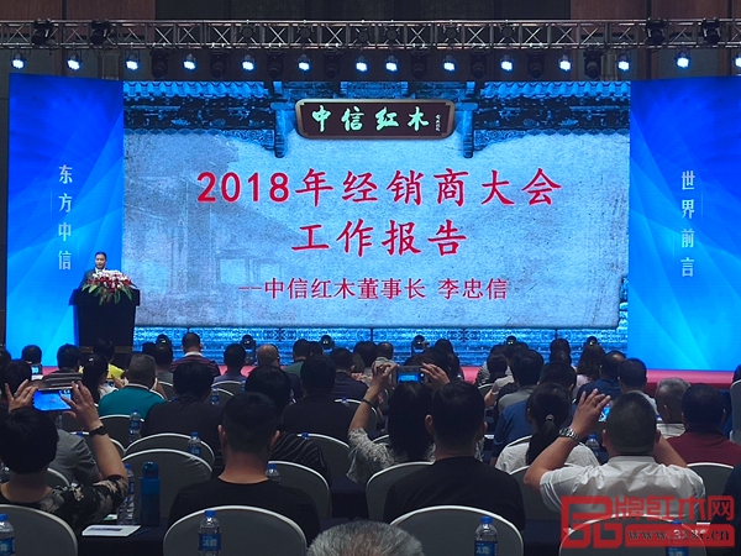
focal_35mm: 90
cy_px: 278
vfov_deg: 16.4
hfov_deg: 21.8
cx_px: 370
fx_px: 1927
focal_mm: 3.95
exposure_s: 1/100
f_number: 1.8
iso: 84
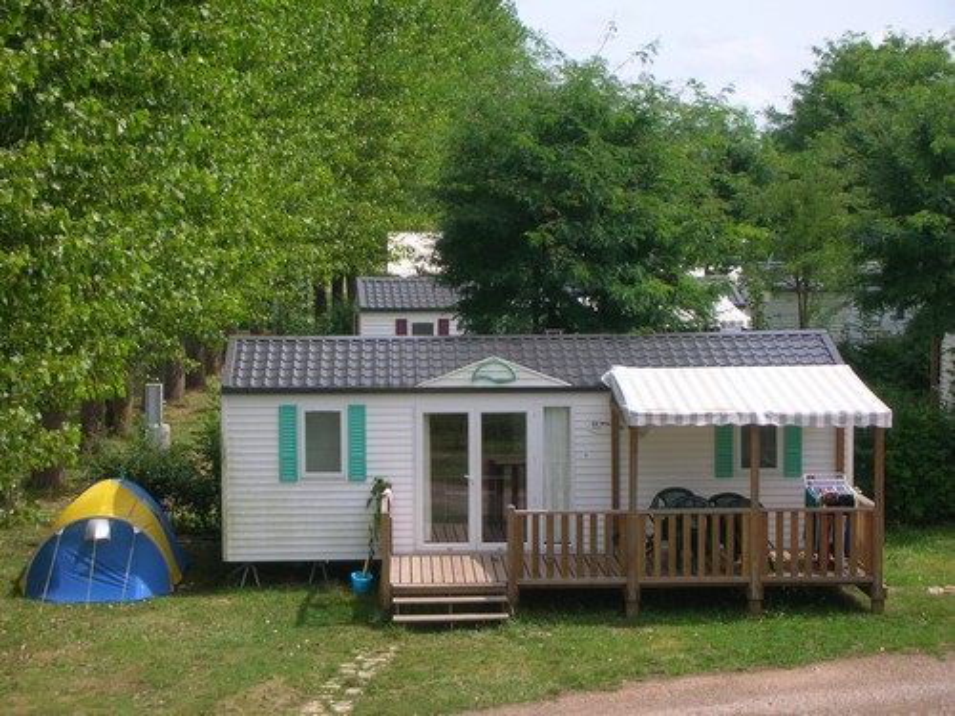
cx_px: 478
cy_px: 358
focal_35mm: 86
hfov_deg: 22.8
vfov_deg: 17.2
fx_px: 2373
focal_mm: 14.3
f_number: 4.8
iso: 50
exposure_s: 1/234
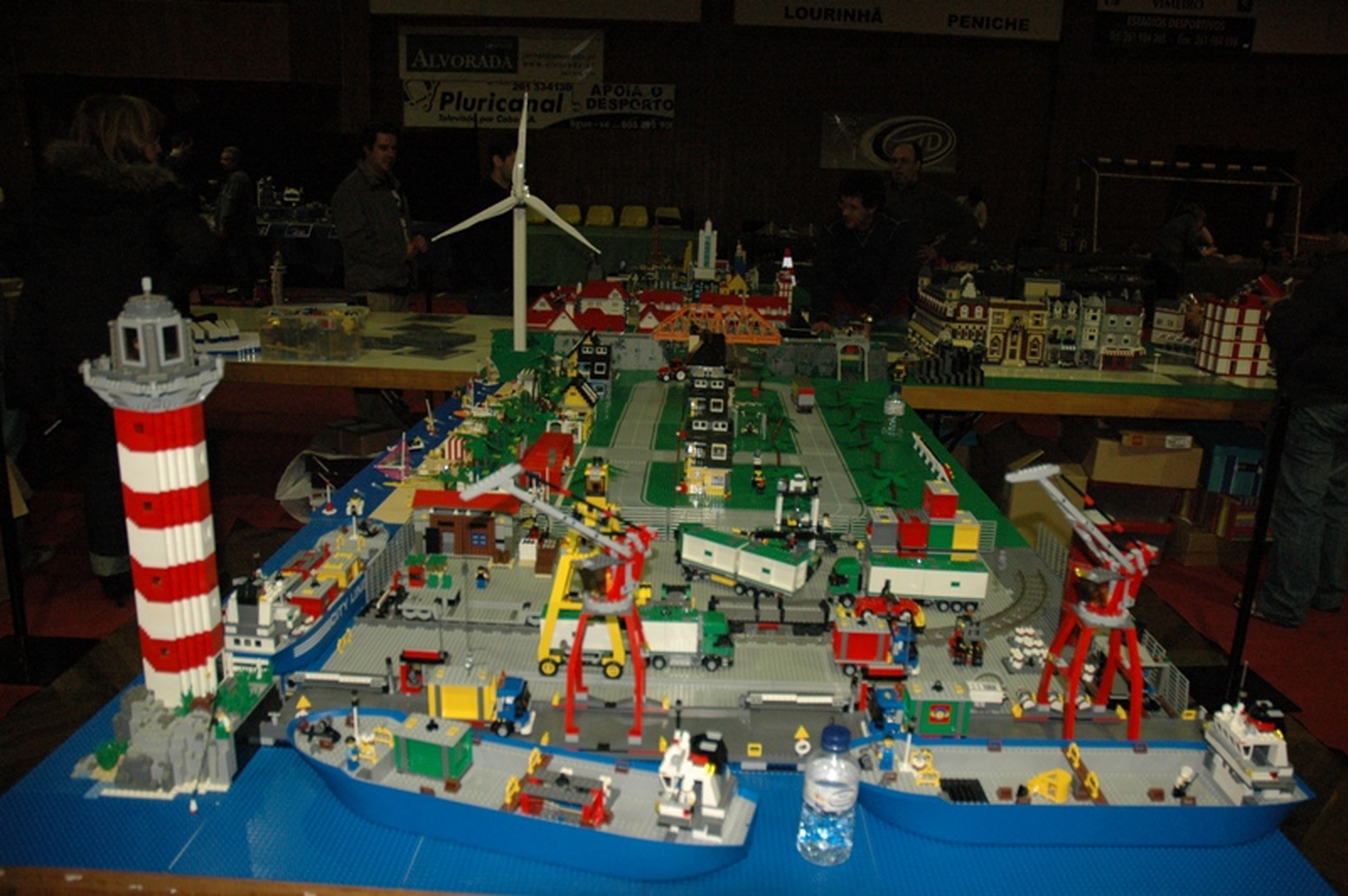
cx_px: 674
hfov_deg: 67.4
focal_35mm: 27
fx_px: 1010
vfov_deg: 47.9
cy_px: 448
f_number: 4
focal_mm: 18
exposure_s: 1/60
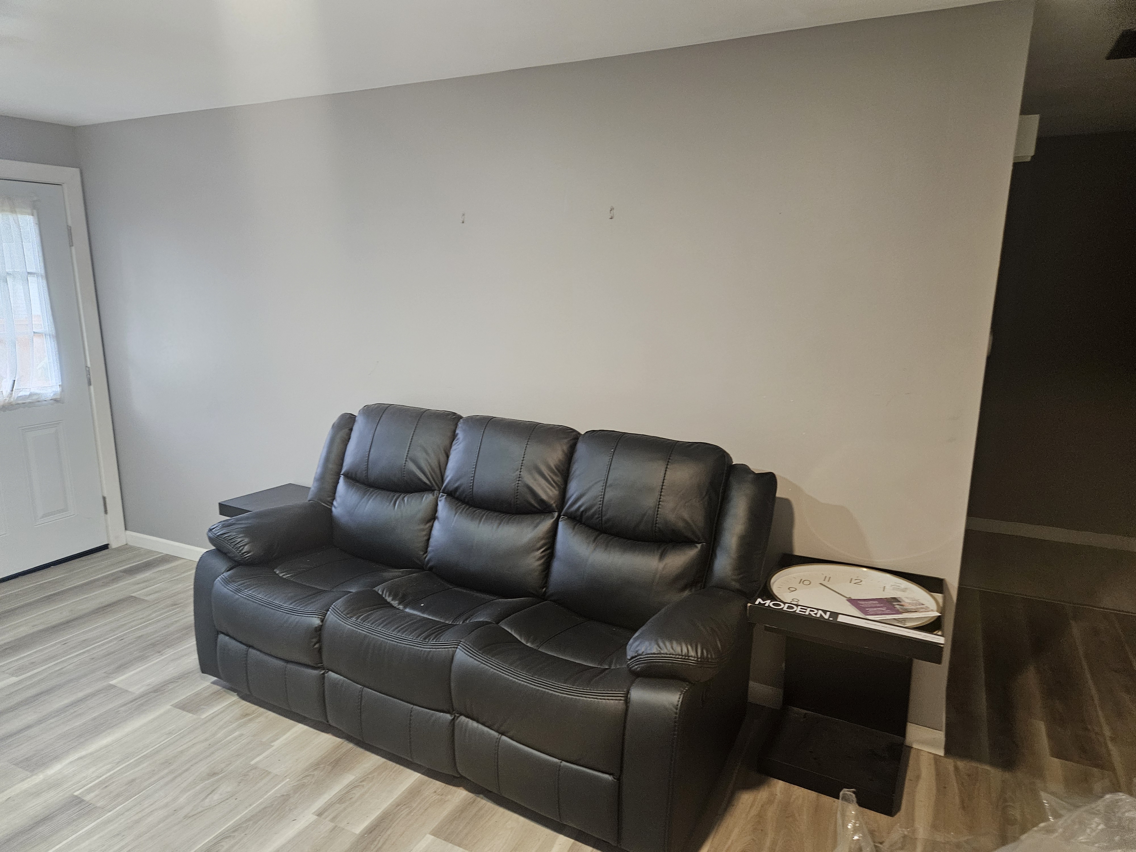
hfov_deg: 73.9
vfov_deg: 58.9
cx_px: 568
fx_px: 755
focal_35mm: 23
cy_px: 426
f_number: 1.8
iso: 640
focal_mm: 5.4
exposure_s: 1/60
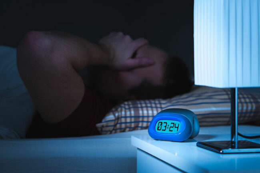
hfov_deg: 27.0
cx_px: 130
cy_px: 86
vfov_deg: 18.2
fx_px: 541
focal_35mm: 75
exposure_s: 1/20
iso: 100
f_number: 2.8
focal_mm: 50
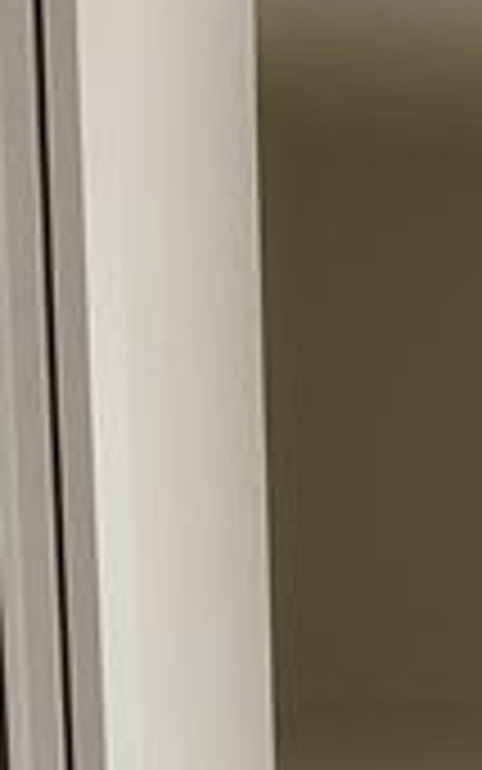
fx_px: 2163
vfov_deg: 19.1
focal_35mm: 103
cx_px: 662
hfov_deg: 12.3
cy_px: 919
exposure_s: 1/47
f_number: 1.8
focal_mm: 4.25
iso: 200
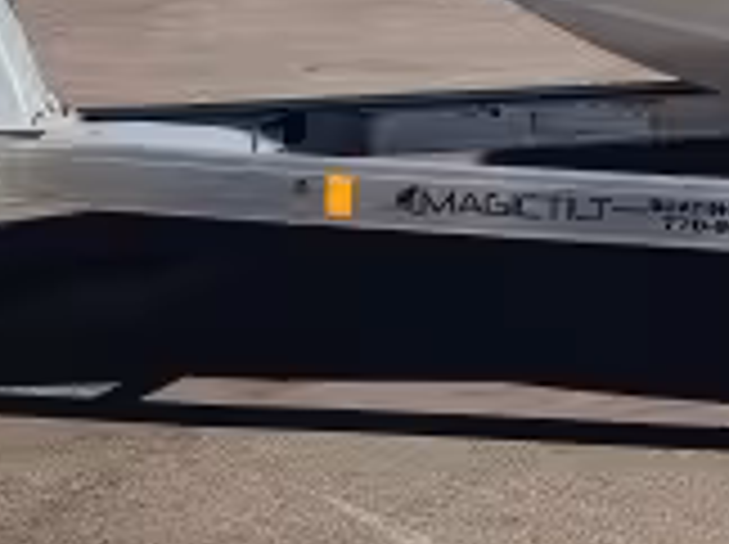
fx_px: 2986
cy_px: -432
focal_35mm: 142
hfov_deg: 11.1
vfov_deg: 9.9
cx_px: 1890
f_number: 1.8
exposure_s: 1/2088
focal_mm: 6.4
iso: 12
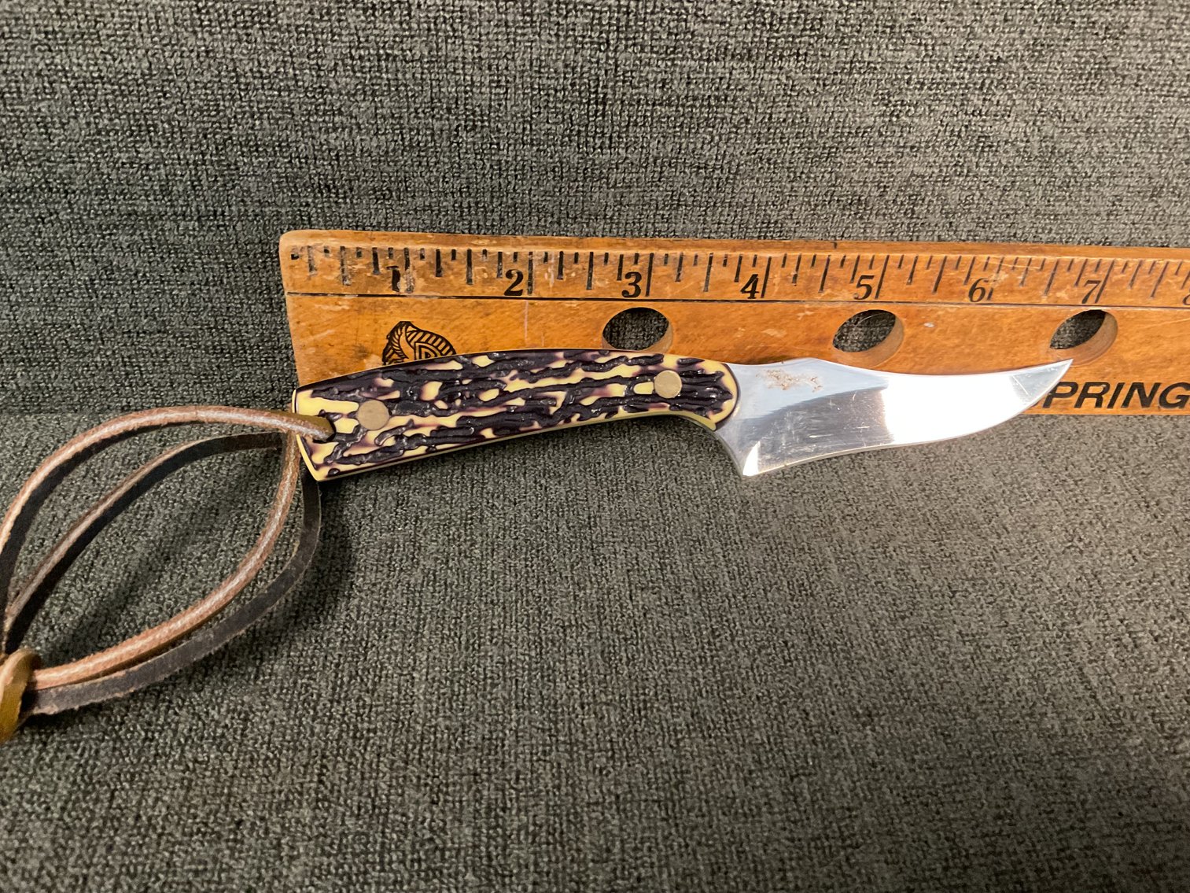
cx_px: 595
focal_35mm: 29
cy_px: 446
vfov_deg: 48.2
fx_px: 997
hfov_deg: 61.7
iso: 500
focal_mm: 3
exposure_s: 1/30
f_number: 1.8
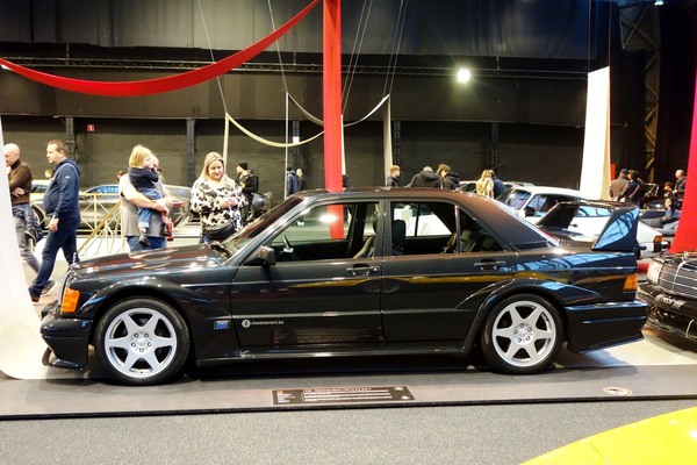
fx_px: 774
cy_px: 232
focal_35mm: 40
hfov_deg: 48.5
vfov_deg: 33.4
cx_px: 348
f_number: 2.8
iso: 1250
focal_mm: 14.75
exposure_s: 1/60
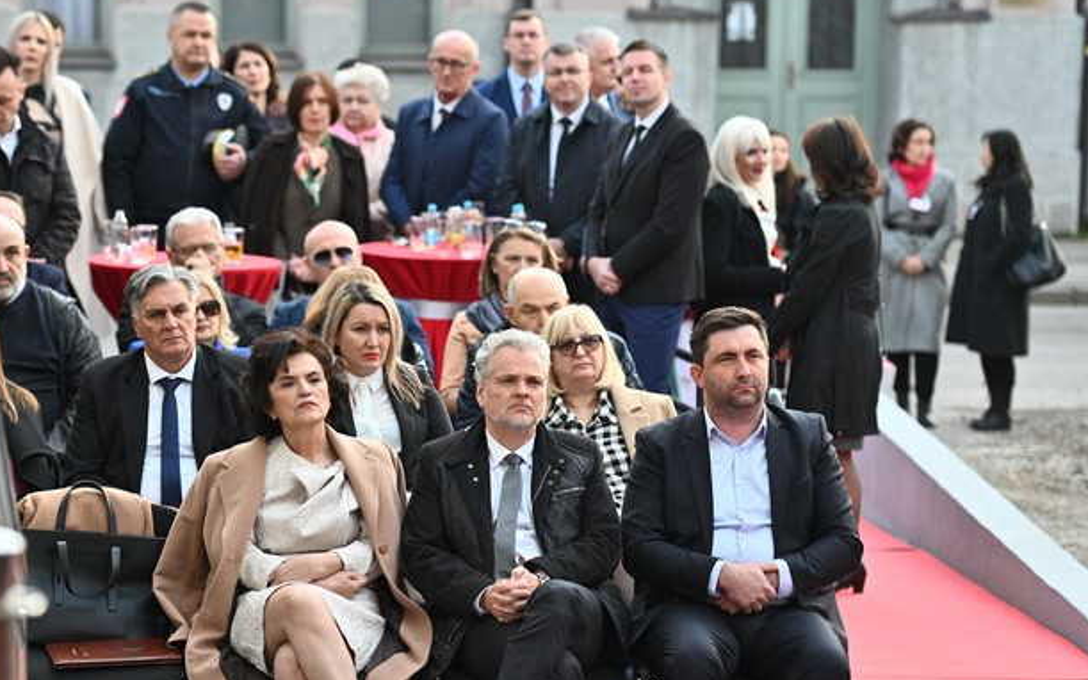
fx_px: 4033
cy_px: 449
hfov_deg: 15.4
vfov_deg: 9.6
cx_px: 436
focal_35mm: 136
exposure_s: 1/1000
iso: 500
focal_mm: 102
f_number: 2.8
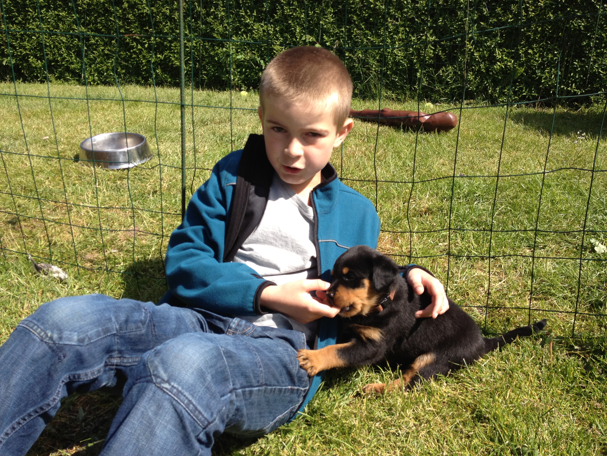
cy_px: 228
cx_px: 304
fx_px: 614
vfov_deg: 40.7
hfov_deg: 52.6
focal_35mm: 35
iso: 64
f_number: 2.4
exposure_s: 1/1022
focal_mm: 4.28
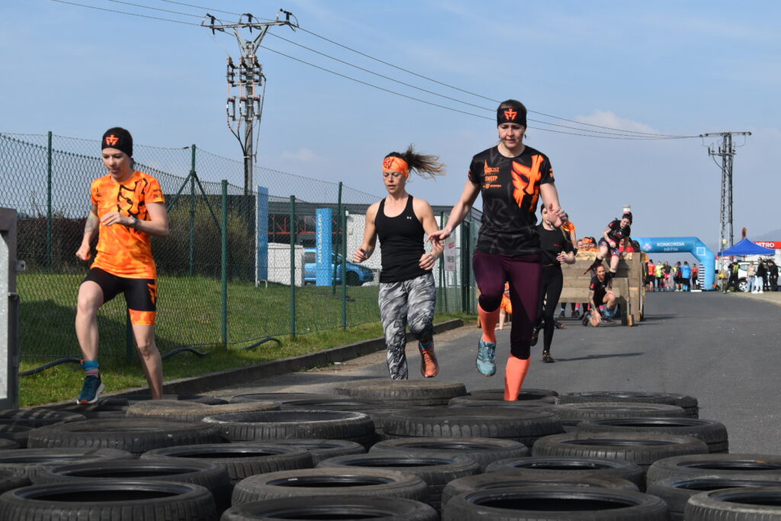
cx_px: 390
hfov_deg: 24.6
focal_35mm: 82
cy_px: 260
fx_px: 1790
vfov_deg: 16.6
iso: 400
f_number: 6.3
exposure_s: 1/1600
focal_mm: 55
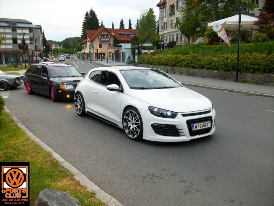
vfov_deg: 41.8
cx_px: 137
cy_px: 103
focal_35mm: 34
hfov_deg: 54.0
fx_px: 269
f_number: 2.9
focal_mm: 5.7
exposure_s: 1/224
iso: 80
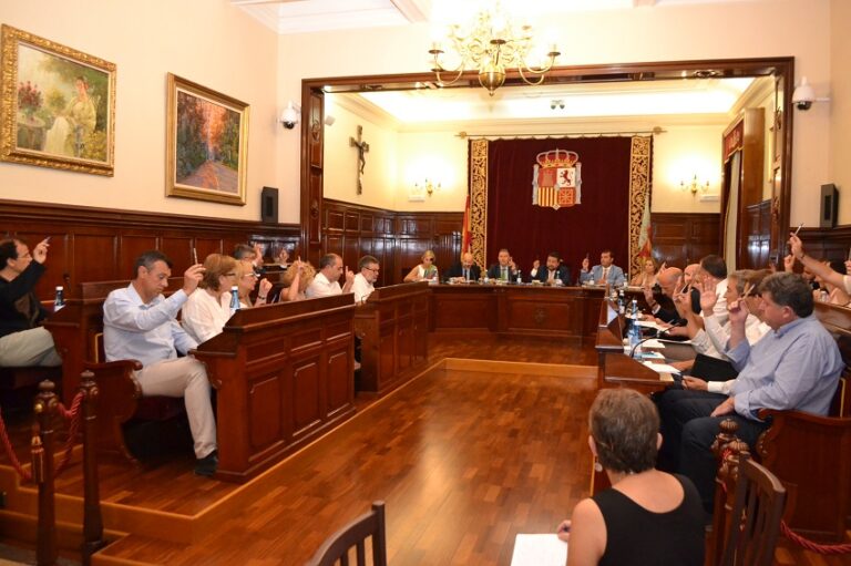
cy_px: 283
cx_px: 426
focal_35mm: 27
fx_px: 638
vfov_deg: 47.9
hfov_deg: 67.4
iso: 3200
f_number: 3.5
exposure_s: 1/125
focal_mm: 18
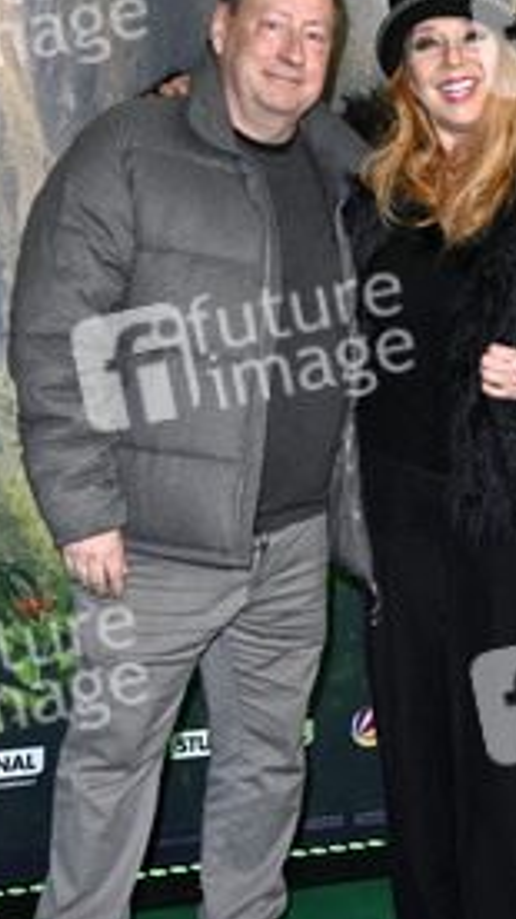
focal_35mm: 94
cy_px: 519
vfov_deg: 22.7
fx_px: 2289
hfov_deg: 12.8
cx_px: 340
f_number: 5
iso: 500
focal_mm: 62
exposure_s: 1/250
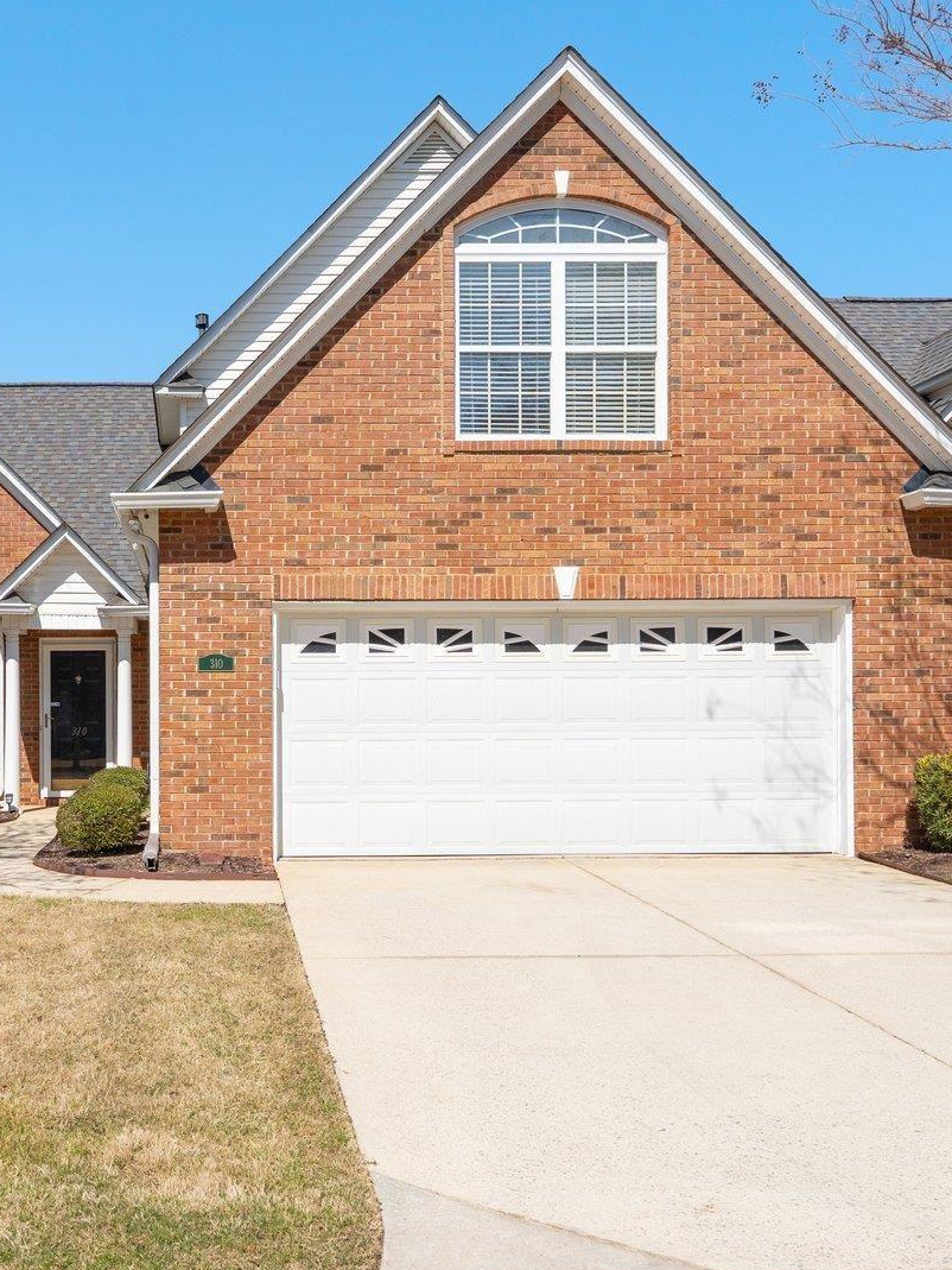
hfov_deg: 38.5
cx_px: 214
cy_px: 718
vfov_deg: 51.3
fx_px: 1317
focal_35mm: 36
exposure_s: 1/1000
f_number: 9
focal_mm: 19.5
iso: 250
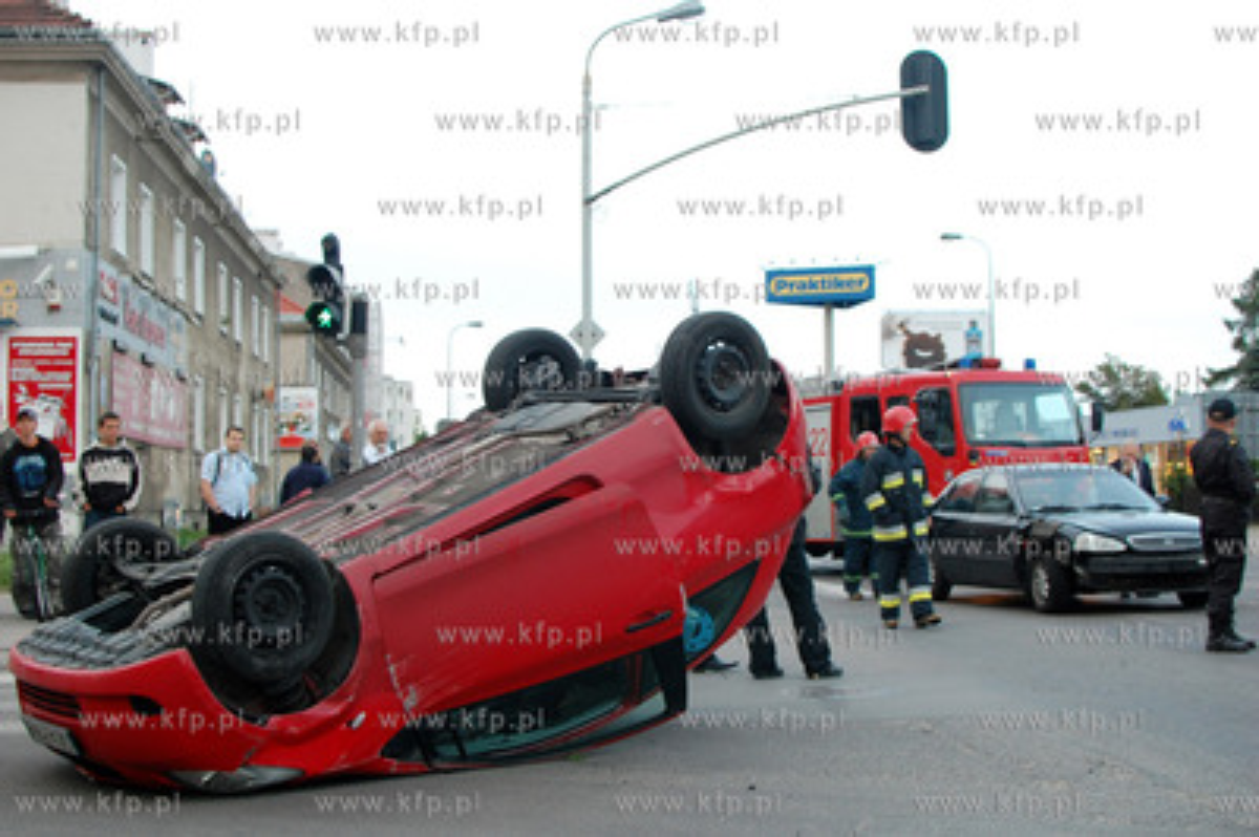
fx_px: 1834
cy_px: 418
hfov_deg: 37.9
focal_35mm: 52
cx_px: 630
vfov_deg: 25.7
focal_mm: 35
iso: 400
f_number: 4
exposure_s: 1/60
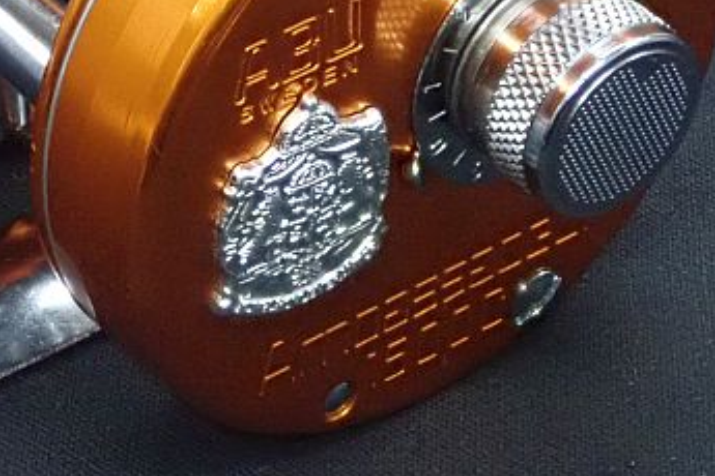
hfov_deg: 15.7
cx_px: -6
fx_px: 2542
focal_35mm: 128
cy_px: -62
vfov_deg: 10.6
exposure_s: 1/30
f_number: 4.5
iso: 1600
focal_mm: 9.61
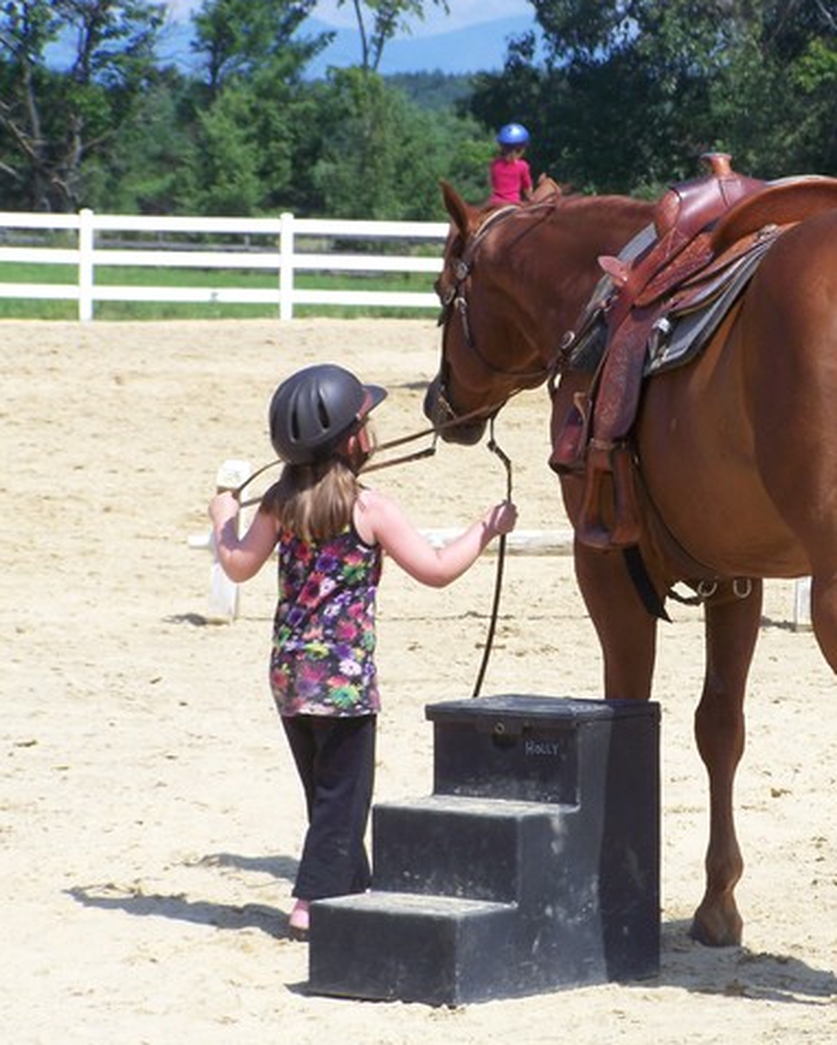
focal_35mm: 182
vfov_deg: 10.6
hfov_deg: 8.5
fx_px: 5632
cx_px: 699
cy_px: 524
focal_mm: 23.1
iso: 64
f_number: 4.5
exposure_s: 1/320
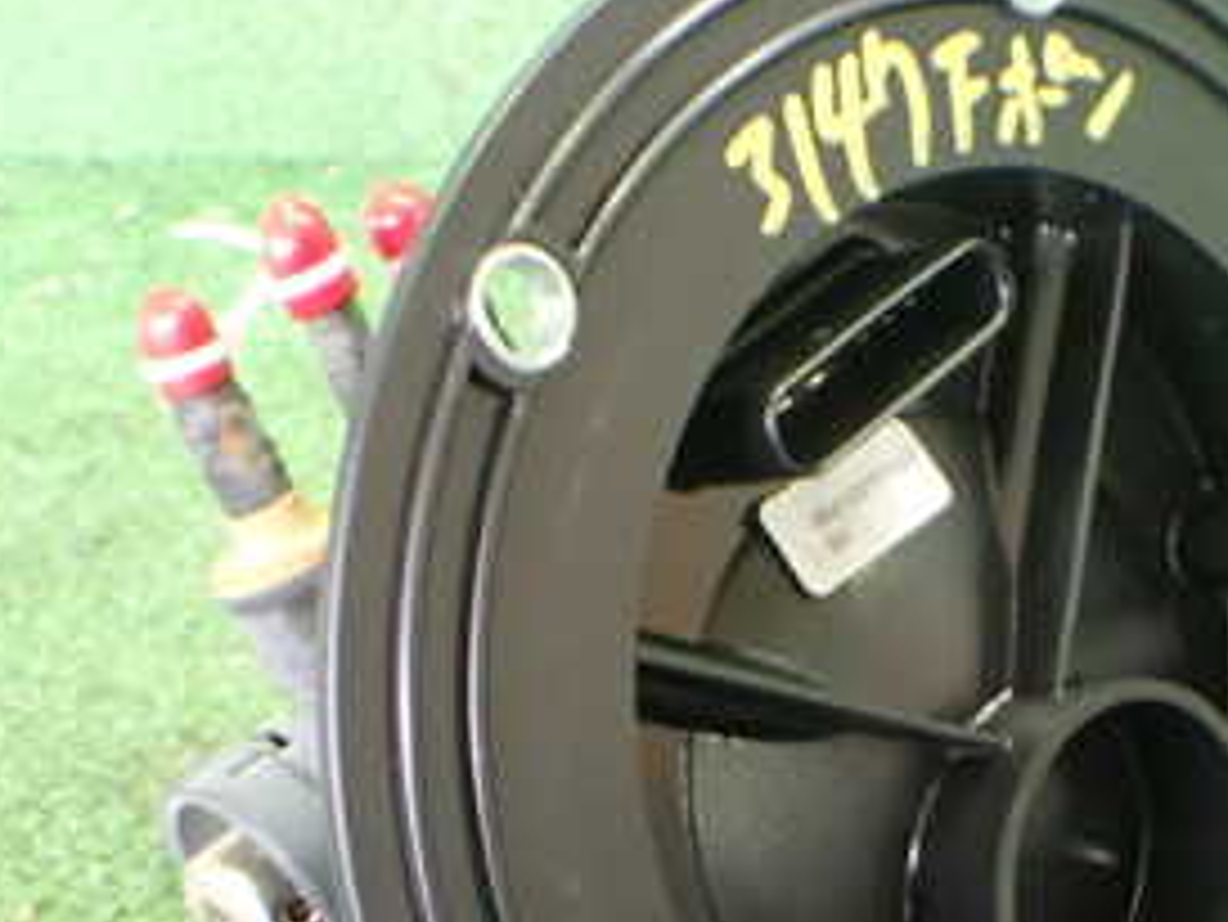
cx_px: 814
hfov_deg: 29.2
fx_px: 2342
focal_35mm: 66
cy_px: 711
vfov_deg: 22.0
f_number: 2.3
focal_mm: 5.4
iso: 1000
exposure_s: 1/30
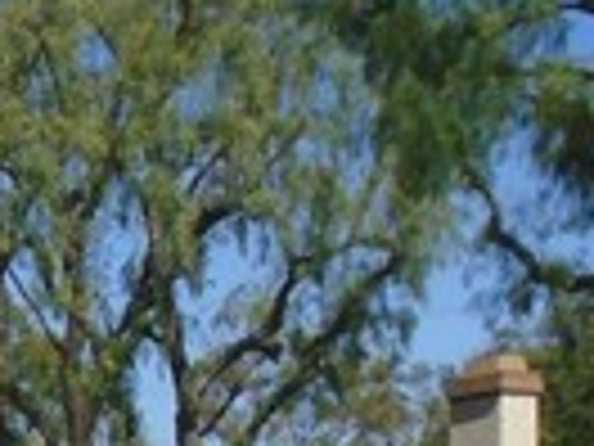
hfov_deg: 13.8
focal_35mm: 126
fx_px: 2162
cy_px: 608
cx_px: -513
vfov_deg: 11.4
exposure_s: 1/250
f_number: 8
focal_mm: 4.6
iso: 100
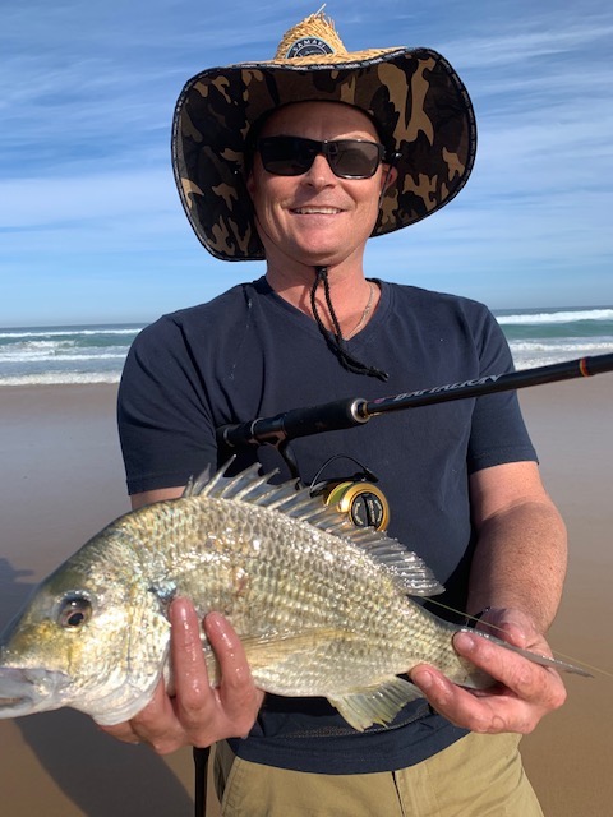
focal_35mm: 26
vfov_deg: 67.3
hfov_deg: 53.1
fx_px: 614
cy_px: 408
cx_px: 306
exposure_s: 1/1953
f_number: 1.8
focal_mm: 4.25
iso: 25
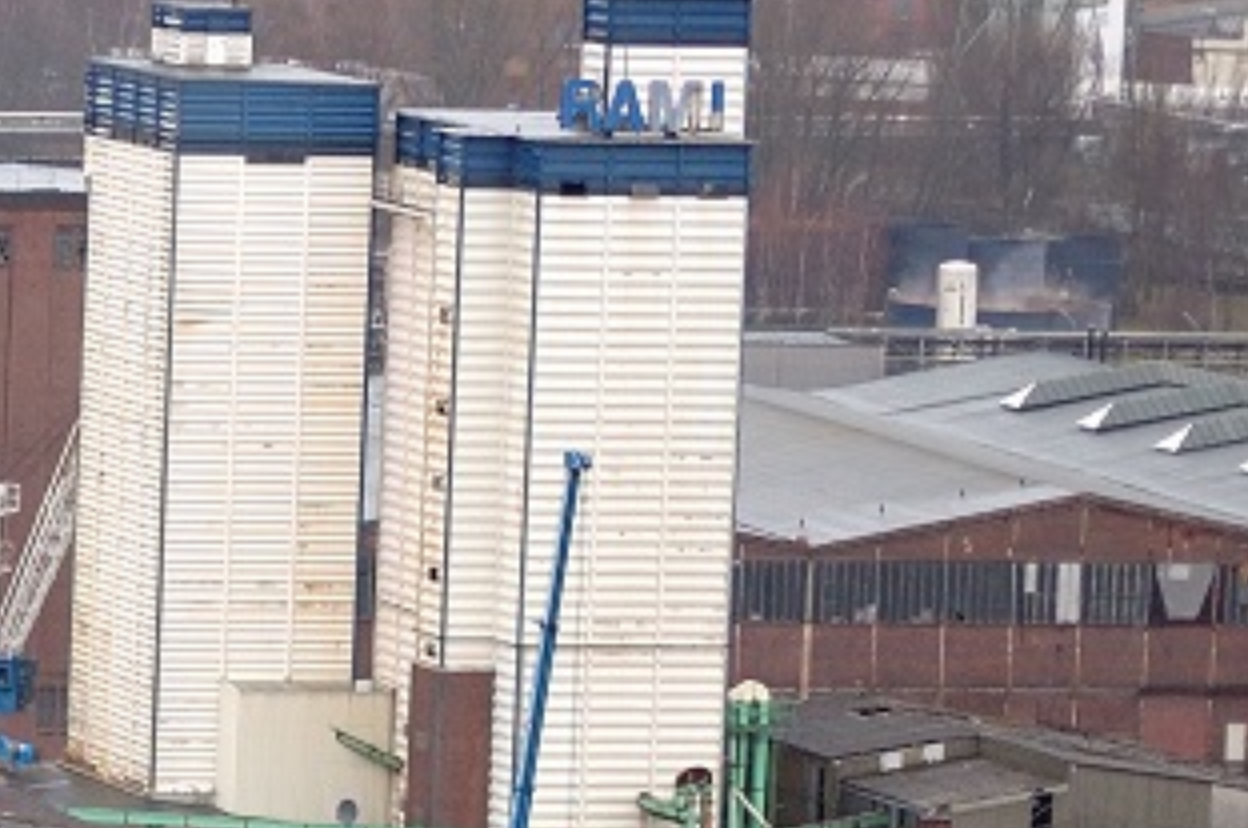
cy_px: 952
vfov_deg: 3.9
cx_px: -584
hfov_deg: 5.8
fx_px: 12288
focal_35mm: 355
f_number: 5
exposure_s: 1/200
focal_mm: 72
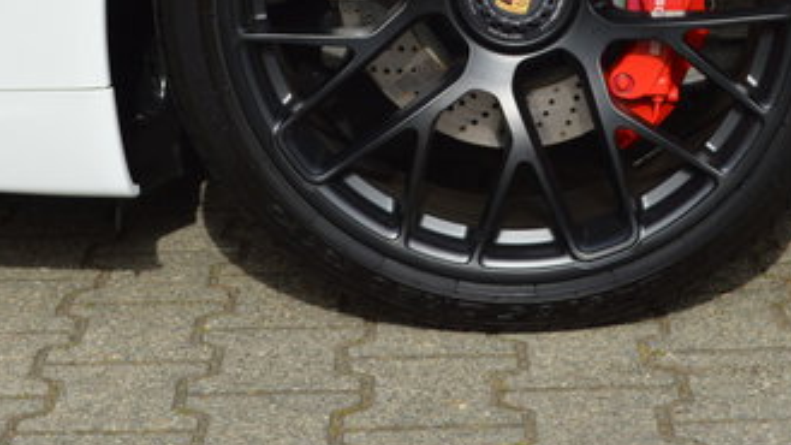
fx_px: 2768
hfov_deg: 16.2
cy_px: -64
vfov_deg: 9.1
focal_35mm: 132
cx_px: 478
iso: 100
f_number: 8
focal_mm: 36
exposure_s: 1/250
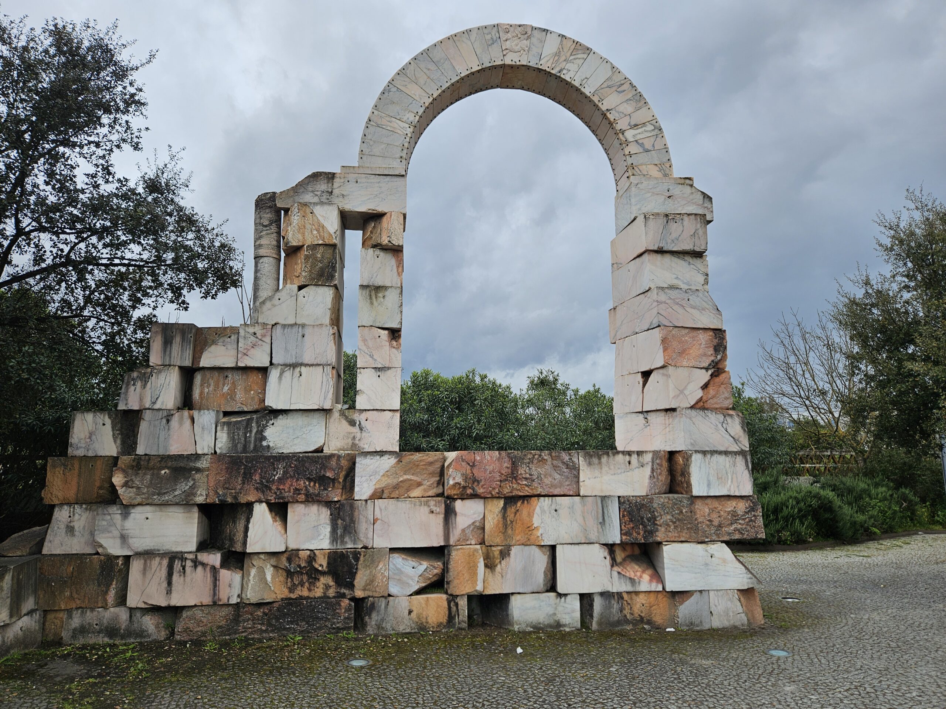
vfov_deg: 58.9
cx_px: 473
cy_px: 354
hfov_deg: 73.9
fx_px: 629
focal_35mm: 23
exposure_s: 1/1422
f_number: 1.8
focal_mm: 5.4
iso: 25
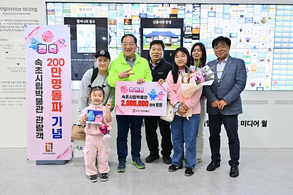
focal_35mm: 28
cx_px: 146
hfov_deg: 66.4
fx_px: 224
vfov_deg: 47.2
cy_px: 98
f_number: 4
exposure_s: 1/200
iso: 3200
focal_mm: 27.5
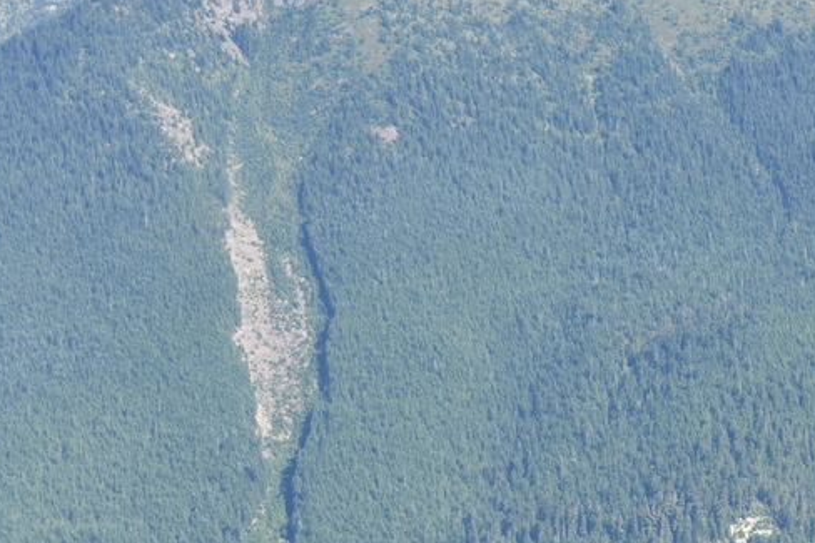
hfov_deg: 13.7
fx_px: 3327
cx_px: 917
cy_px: 456
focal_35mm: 147
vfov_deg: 9.3
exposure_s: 1/200
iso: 100
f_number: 7.1
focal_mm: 56
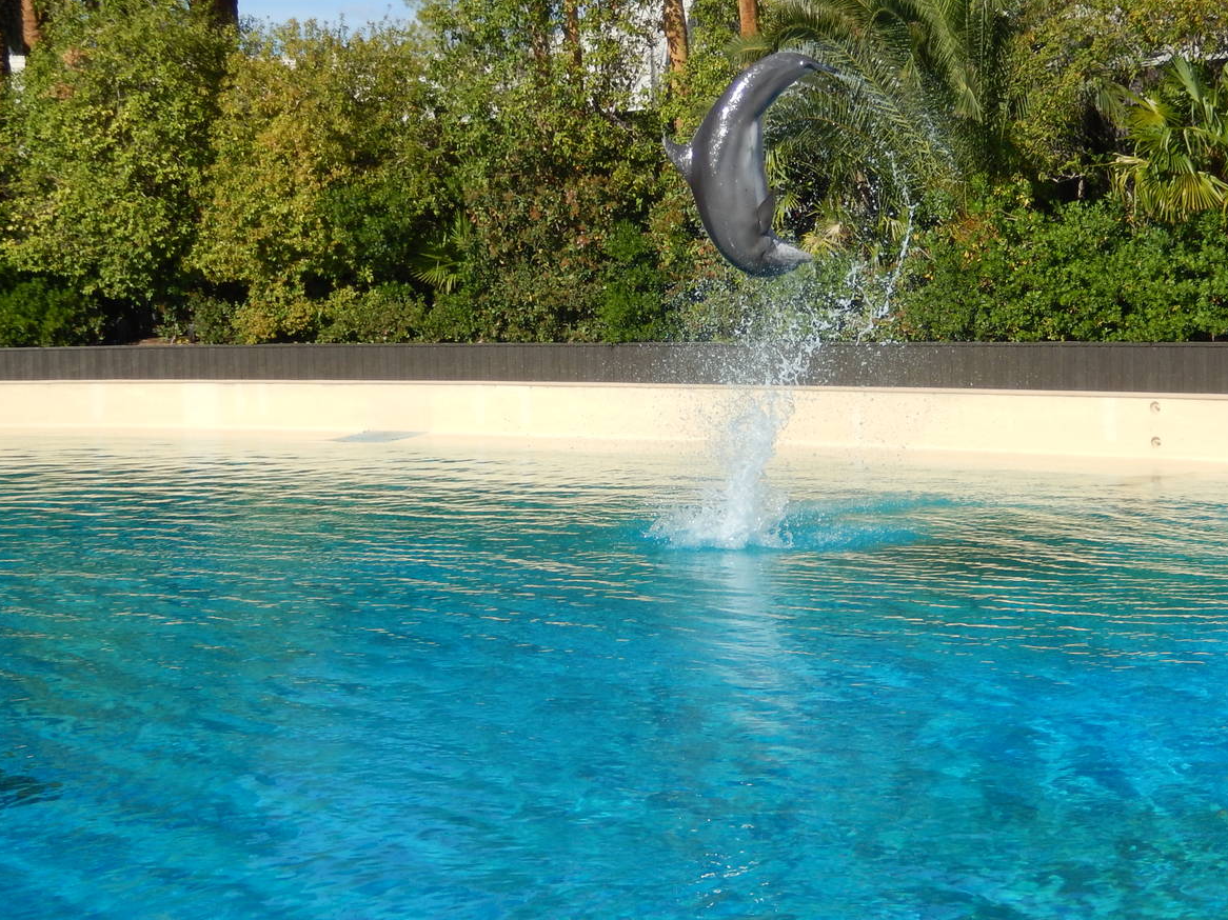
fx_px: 2483
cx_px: 619
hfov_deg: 27.8
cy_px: 398
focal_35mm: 70
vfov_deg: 21.0
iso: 125
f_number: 4.5
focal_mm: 9.2
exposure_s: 1/1000
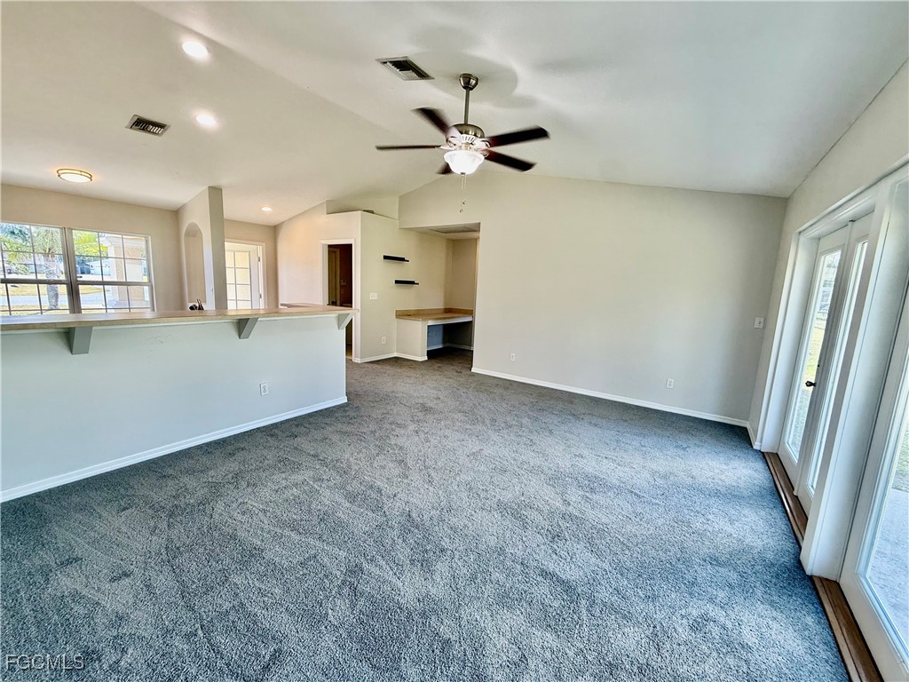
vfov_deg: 85.7
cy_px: 341
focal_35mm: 14
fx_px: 368
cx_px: 454
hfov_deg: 102.1
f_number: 2.2
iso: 125
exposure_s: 1/120
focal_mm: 2.22
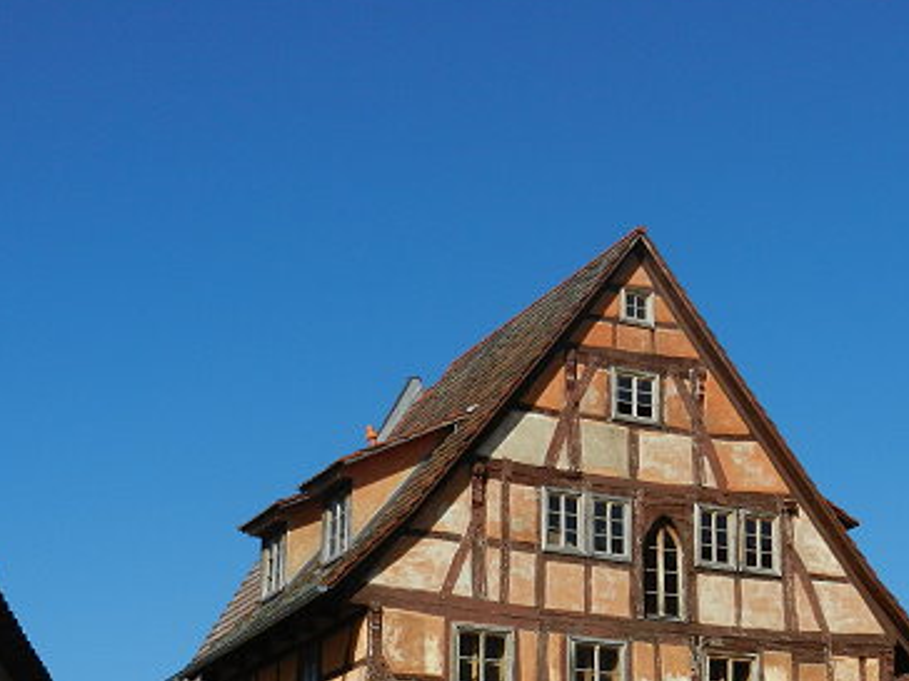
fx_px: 1864
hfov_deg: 27.3
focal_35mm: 71
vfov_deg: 20.3
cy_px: 619
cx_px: 582
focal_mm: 6.9
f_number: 4
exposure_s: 1/2000
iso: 160
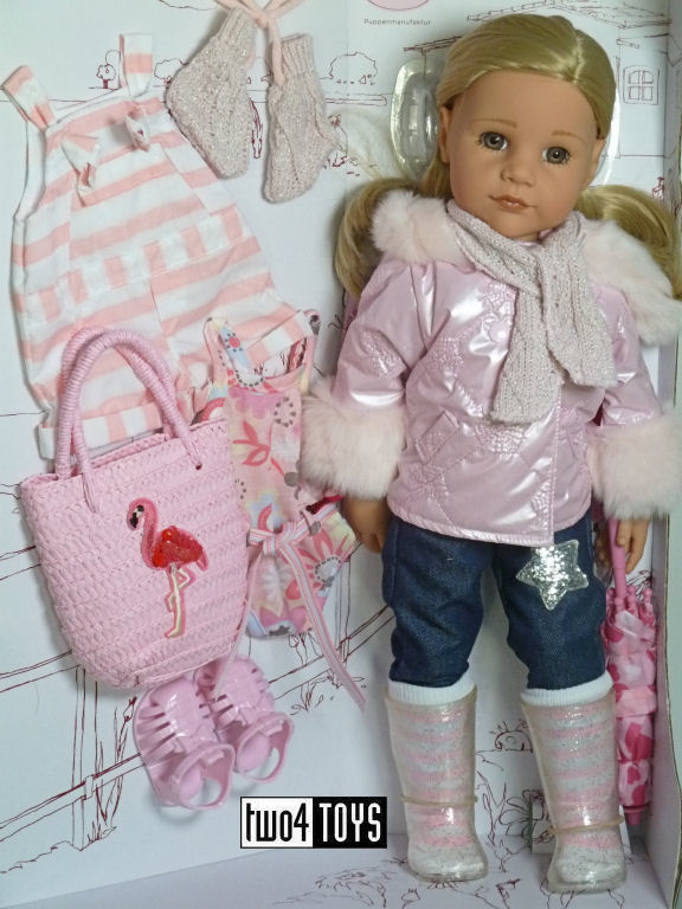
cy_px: 454
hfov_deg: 15.4
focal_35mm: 96
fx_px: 2522
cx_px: 341
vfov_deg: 20.4
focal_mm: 15.8
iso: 400
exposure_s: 1/30
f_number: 4.3
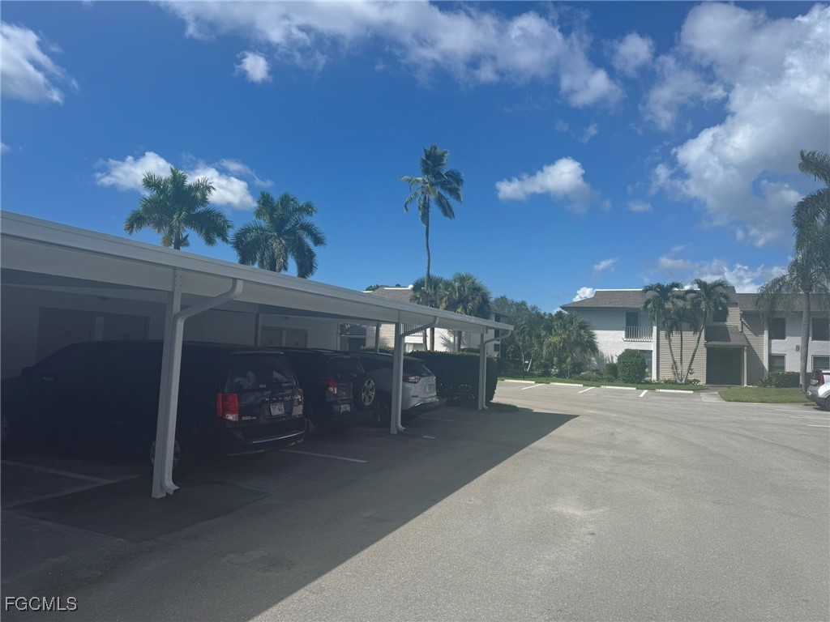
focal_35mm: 24
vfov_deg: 56.8
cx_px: 415
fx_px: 575
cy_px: 311
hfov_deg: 71.6
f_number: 1.78
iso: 80
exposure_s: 1/5814
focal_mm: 6.76
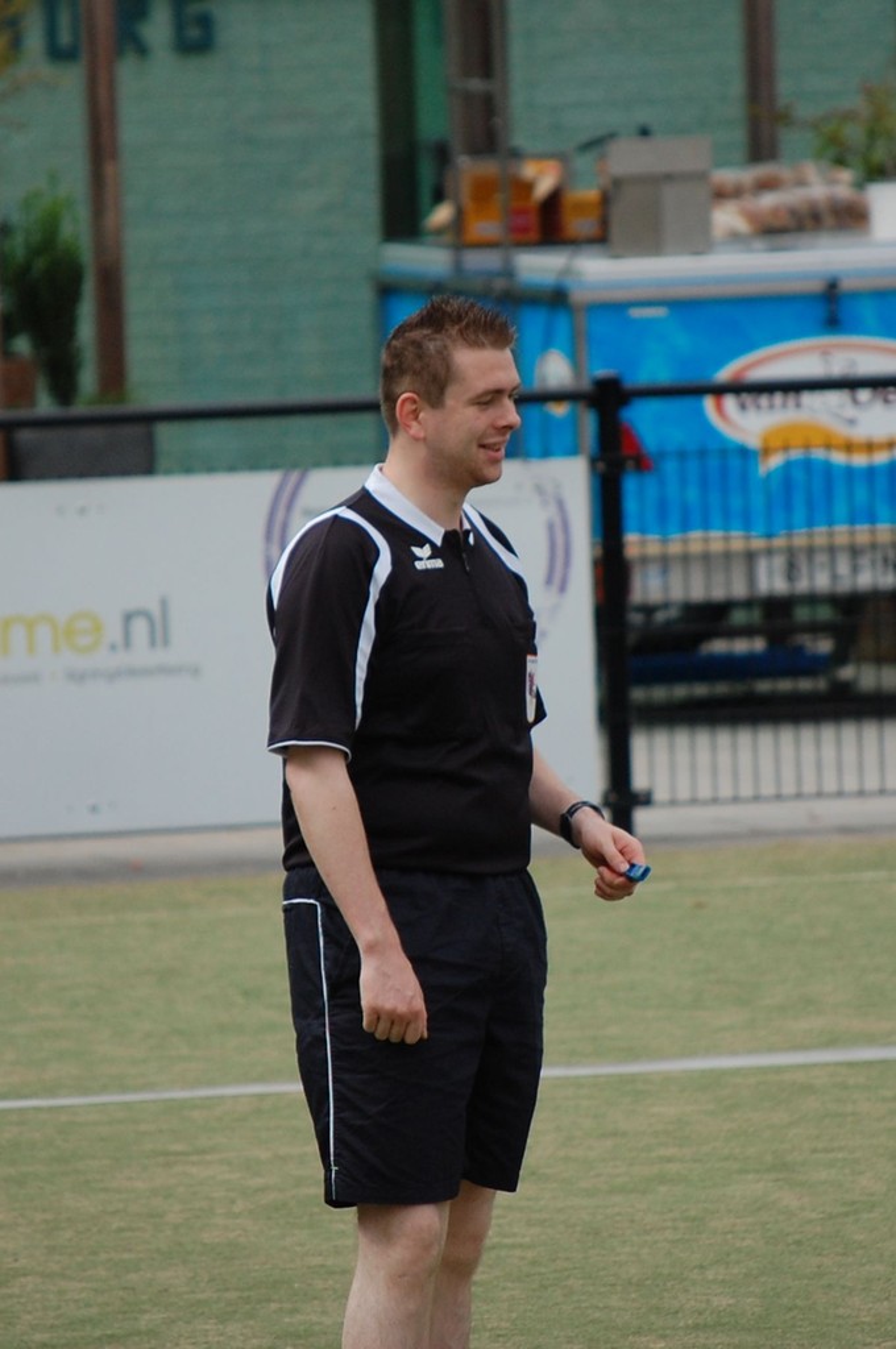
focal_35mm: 300
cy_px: 674
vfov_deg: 6.9
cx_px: 448
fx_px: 11230
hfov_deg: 4.6
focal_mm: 200
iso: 400
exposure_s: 1/1250
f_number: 5.6
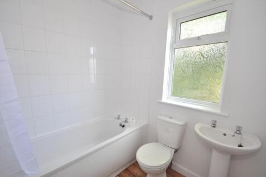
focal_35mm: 15
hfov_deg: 100.4
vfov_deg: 77.3
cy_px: 88
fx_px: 111
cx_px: 133
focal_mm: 10
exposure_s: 1/80
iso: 400
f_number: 4.5
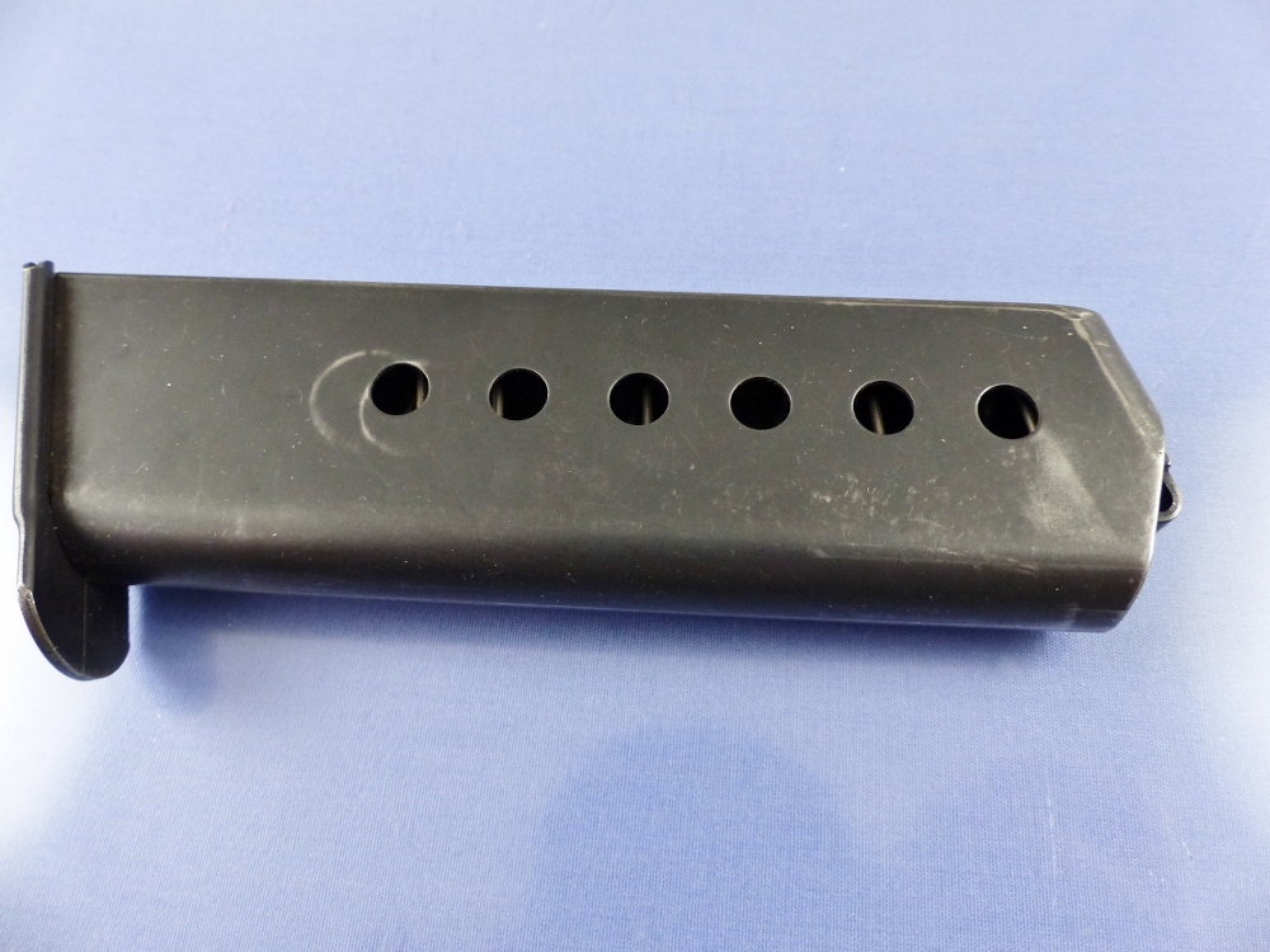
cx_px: 635
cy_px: 476
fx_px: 917
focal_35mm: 25
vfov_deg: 54.9
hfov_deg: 69.4
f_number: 2.8
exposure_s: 1/60
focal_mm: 4.5
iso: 250
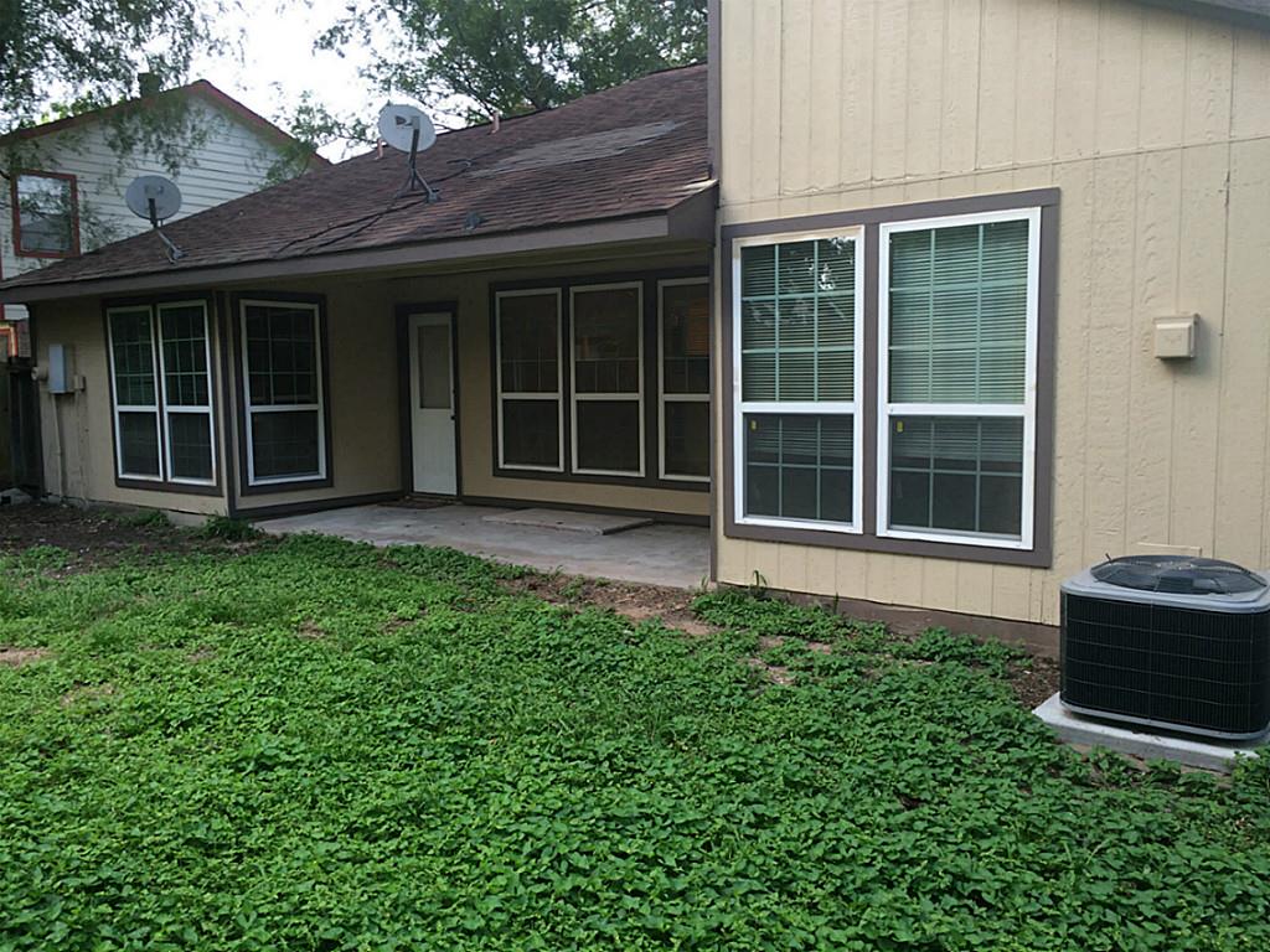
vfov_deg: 48.2
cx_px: 635
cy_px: 476
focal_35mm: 29
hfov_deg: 61.7
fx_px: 1064
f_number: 2.2
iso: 50
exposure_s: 1/60
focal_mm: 4.15
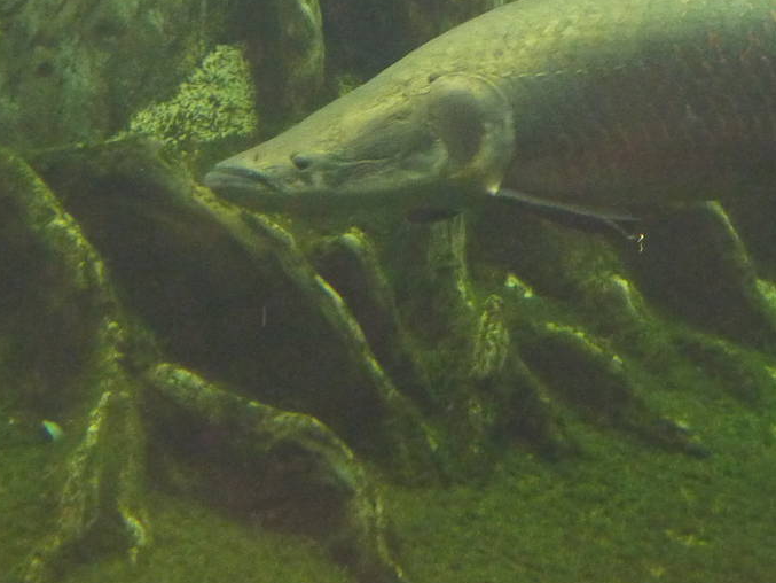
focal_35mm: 130
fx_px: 2915
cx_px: 430
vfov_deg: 11.3
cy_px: -15
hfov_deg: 15.2
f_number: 3.9
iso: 400
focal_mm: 9.1
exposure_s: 1/8
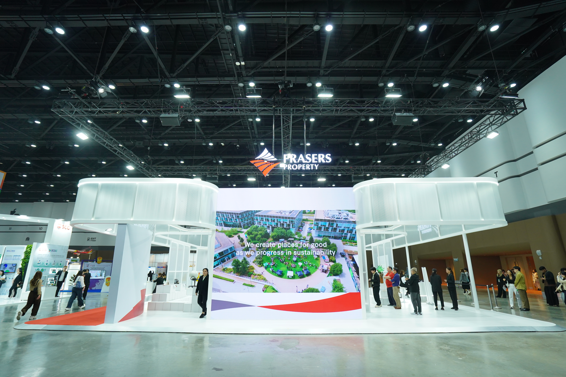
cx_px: 283
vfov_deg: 70.4
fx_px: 267
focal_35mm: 17
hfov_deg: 93.3
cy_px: 188
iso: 1250
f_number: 4.5
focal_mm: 17
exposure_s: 1/200
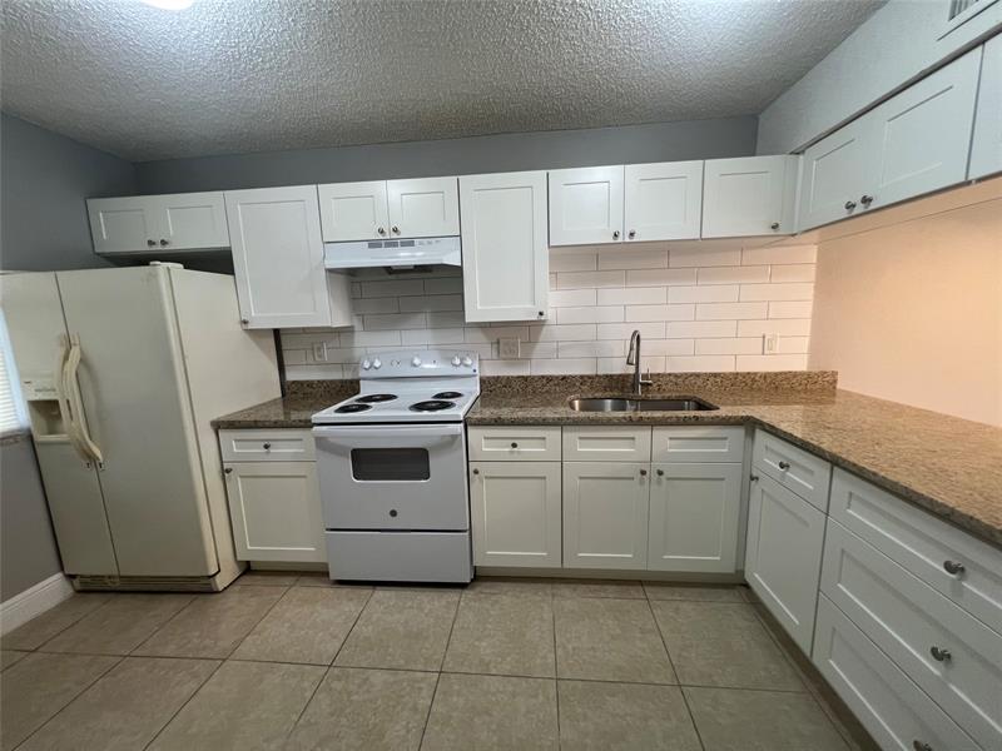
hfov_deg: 106.2
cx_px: 501
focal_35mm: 13
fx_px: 376
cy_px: 376
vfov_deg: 89.9
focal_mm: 1.57
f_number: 1.8
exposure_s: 1/60
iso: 125
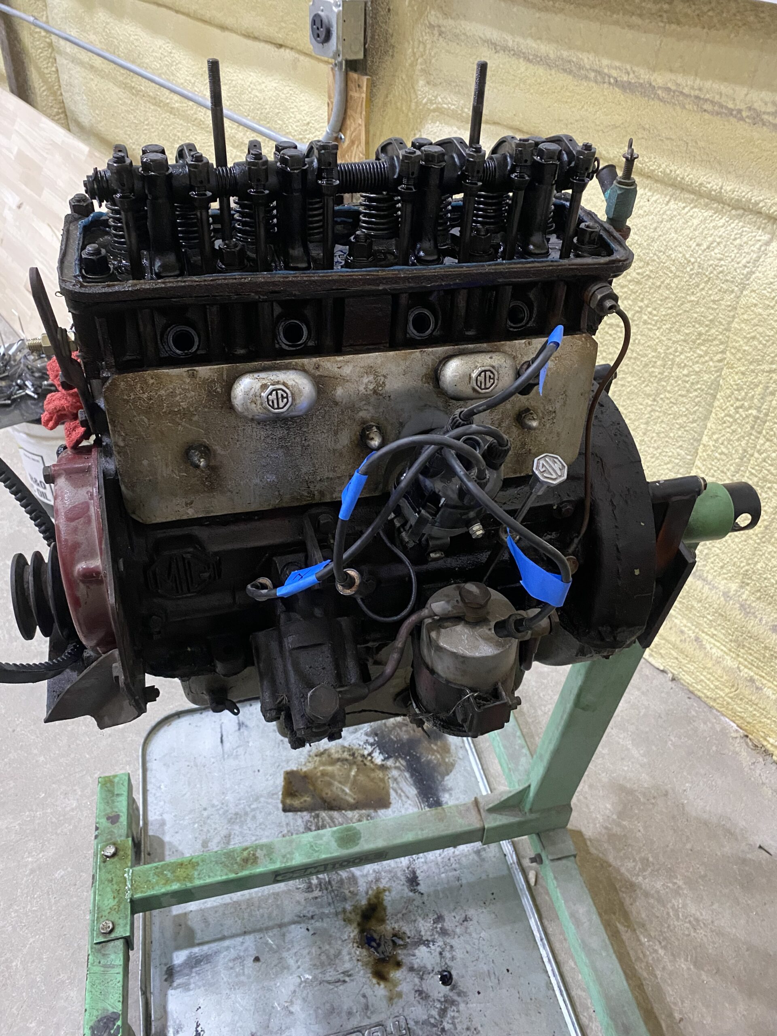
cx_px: 388
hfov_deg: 53.1
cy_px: 518
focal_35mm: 26
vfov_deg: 67.3
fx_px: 778
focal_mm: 4.25
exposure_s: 1/41
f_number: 1.8
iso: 500
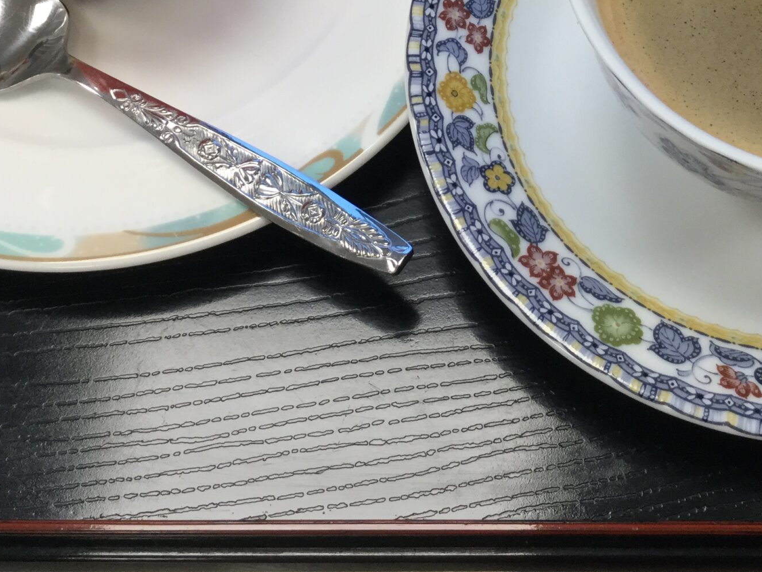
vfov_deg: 23.7
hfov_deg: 32.0
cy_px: 54
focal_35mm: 60
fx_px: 1321
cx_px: 483
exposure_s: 1/40
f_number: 2.4
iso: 25
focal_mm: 3.3
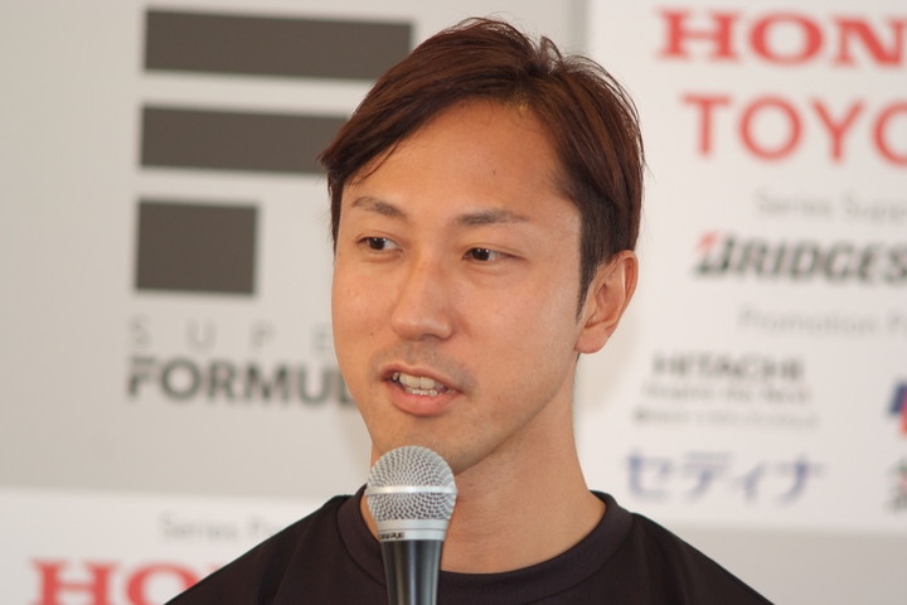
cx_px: 454
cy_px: 302
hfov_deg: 7.6
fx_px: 6802
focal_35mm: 270
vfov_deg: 5.1
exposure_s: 1/125
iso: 800
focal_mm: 180
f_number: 2.8
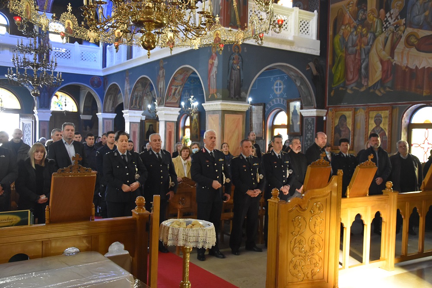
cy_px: 144
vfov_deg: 35.5
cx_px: 216
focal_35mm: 38
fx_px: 450
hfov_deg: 51.3
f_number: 4
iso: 2800
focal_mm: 25
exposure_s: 1/60
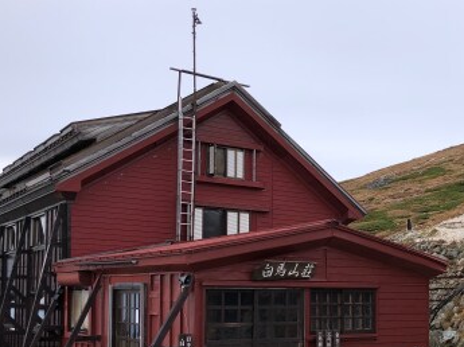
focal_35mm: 52
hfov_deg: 36.6
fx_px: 696
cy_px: 278
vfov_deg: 27.4
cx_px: 295
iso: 20
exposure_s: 1/706
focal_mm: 3.99
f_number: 1.8
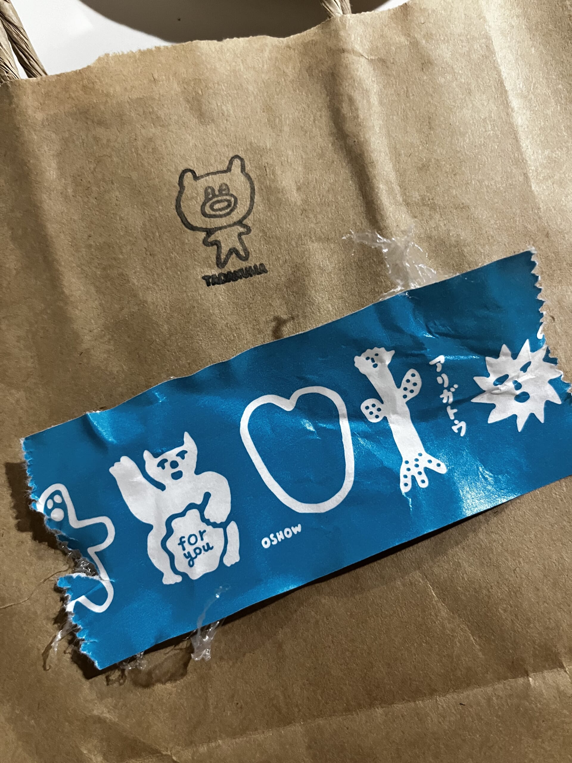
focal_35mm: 26
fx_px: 573
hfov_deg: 53.1
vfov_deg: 67.3
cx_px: 286
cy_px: 382
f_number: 1.6
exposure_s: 1/60
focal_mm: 5.1
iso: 500
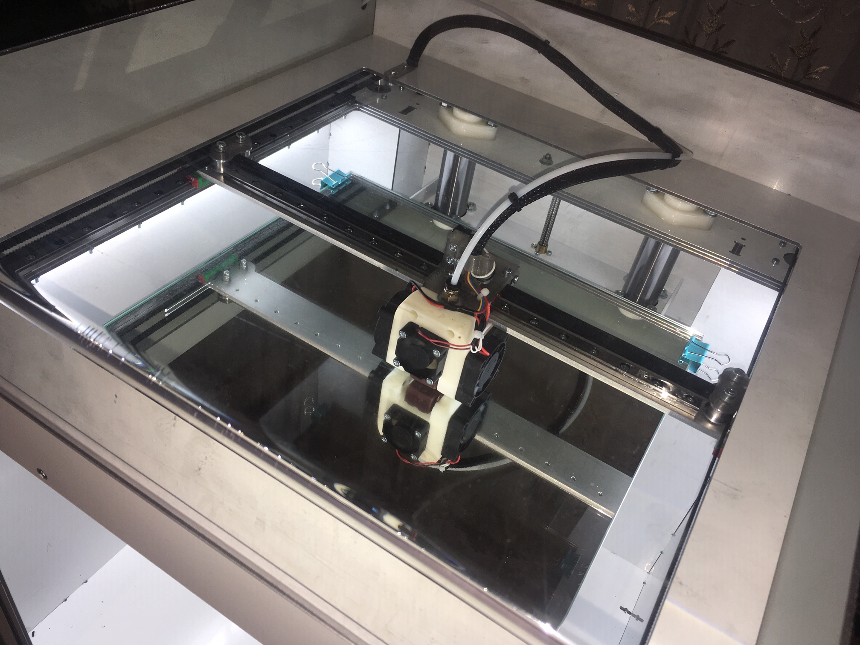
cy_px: 322
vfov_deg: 48.2
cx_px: 430
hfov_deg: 61.7
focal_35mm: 29
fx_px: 720
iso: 25
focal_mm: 4.15
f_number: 2.2
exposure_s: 1/38
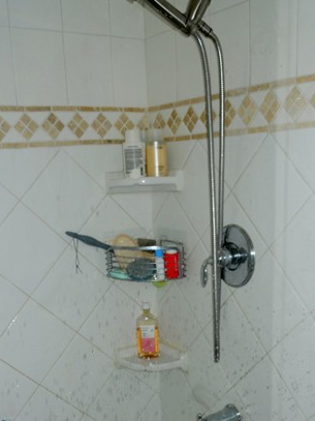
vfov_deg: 42.0
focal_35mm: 44
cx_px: 170
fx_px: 534
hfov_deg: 32.8
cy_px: 302
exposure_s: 1/25
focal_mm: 5
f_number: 2.7
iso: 80
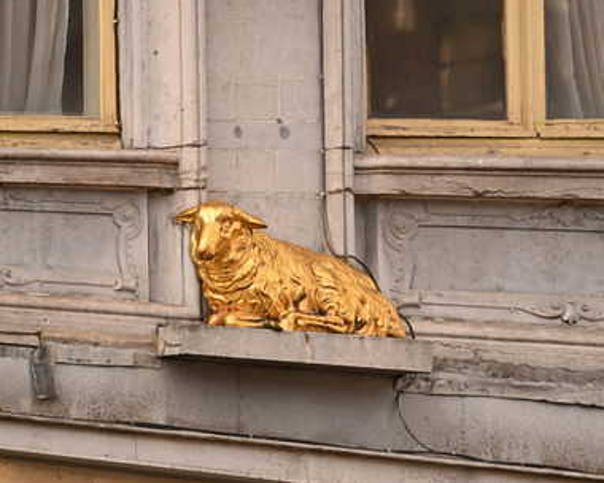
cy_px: 241
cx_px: 262
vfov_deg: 3.4
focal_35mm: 454
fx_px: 8116
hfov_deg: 4.3
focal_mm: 400
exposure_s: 1/60
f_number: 9
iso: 100
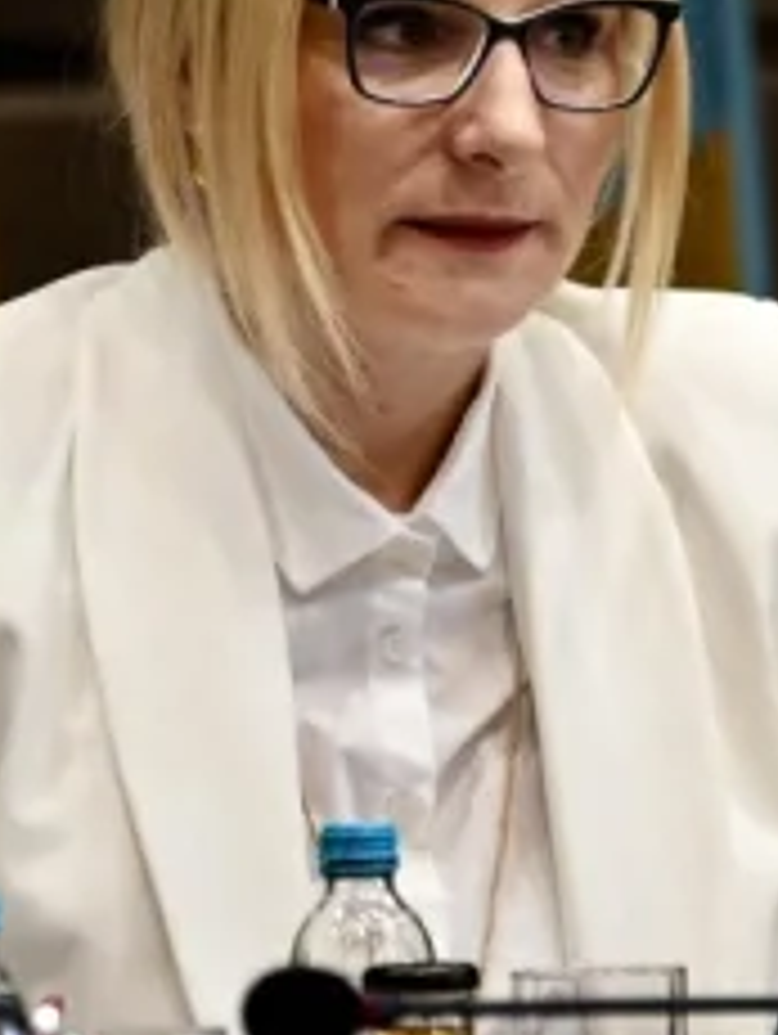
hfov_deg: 1.9
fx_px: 23899
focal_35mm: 799
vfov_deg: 2.5
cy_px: 218
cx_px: 857
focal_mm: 155
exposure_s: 1/400
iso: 3200
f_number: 2.8
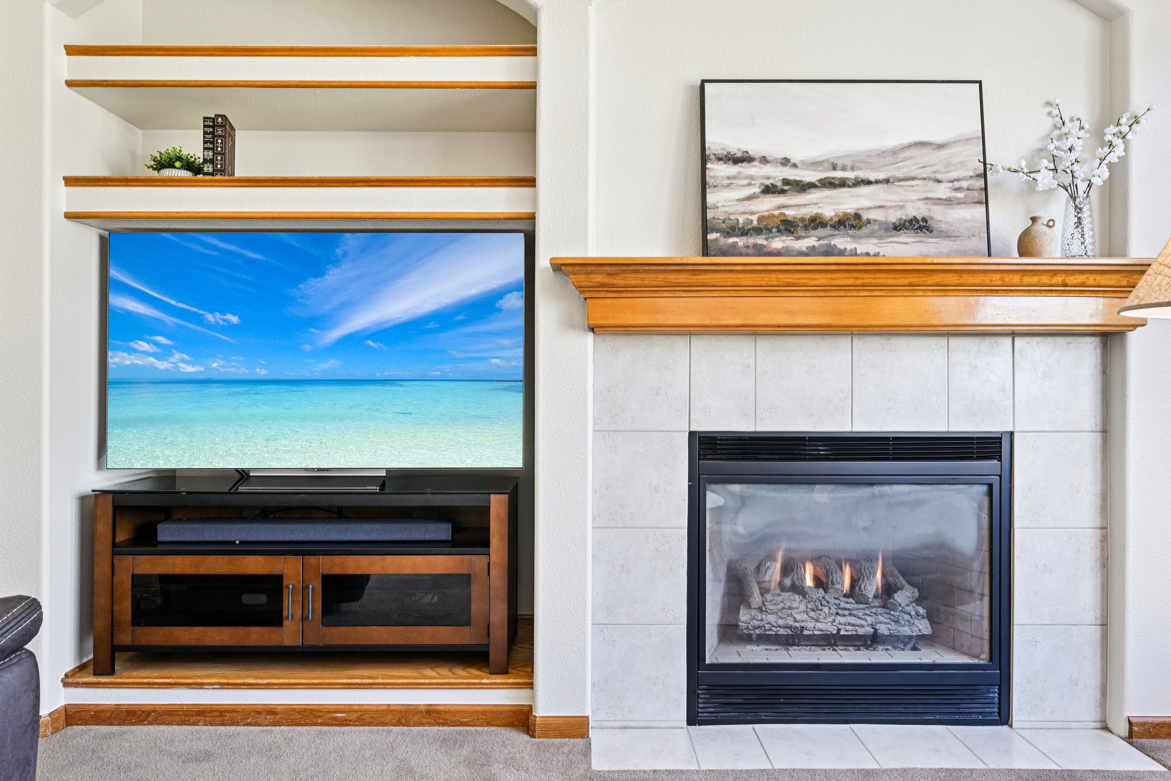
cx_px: 586
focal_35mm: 23
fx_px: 748
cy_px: 390
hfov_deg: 76.1
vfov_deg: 55.1
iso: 400
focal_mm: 23
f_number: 11
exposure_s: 1/8
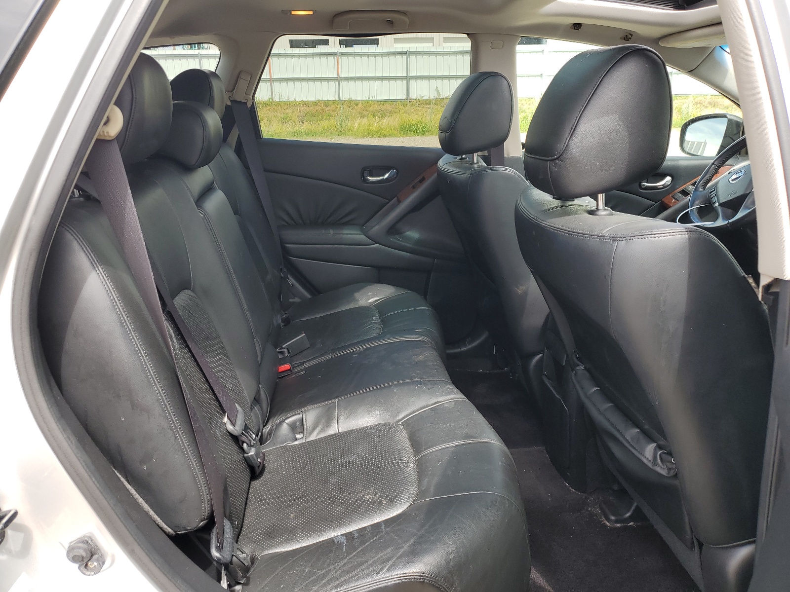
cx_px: 395
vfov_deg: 53.1
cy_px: 296
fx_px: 593
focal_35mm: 26
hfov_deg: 67.3
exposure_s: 1/385
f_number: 1.5
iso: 50
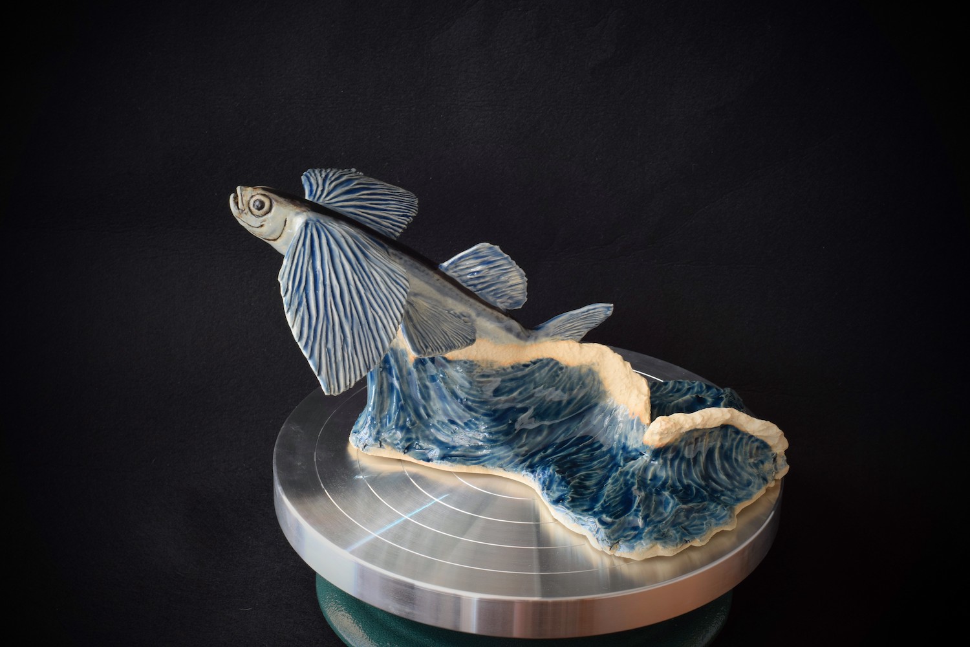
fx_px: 2021
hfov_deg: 27.0
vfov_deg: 18.2
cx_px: 485
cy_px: 324
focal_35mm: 75
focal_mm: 50
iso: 100
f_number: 16
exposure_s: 1/2
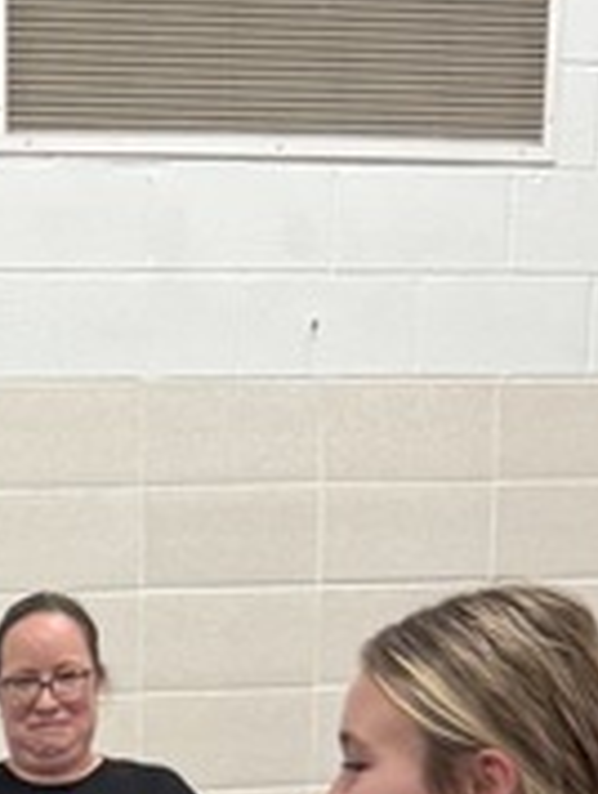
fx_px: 3171
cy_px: 1717
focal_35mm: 138
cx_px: -281
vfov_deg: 12.2
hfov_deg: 10.4
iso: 200
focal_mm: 6.76
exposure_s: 1/60
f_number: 1.78
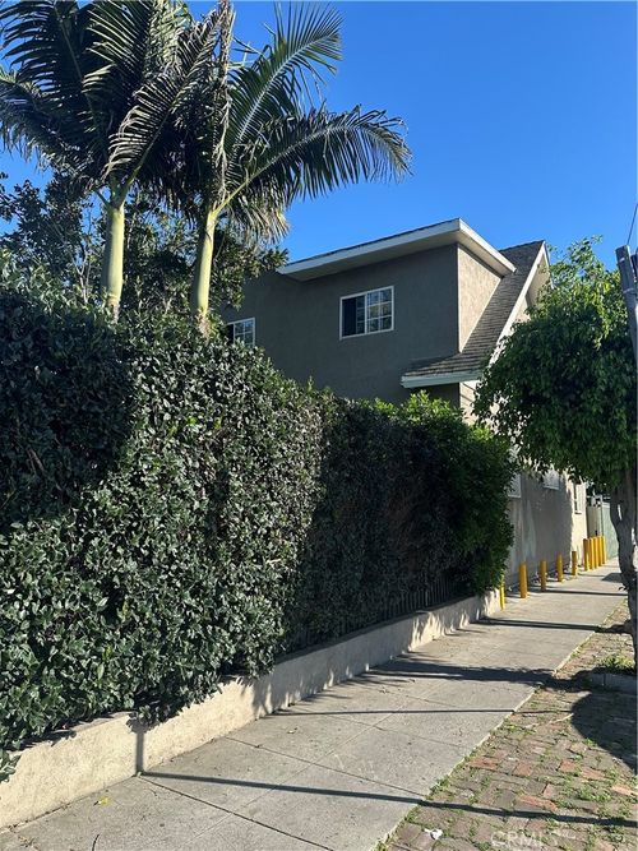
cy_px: 426
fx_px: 590
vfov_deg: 71.6
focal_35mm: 24
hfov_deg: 56.8
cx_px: 319
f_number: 1.78
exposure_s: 1/1721
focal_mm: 6.86
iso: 80
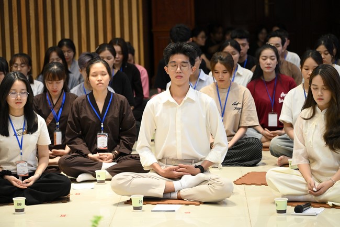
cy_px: 114
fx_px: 1133
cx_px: 170
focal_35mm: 120
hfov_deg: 17.1
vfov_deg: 11.4
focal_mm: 120
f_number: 4
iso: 3200
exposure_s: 1/160
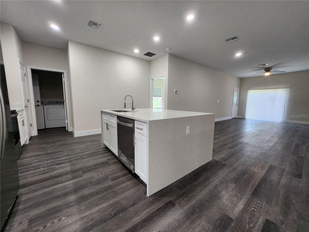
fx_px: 116
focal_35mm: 13
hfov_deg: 106.2
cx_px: 154
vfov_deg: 89.9
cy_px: 116
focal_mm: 1.74
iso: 200
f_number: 2.2
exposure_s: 1/60
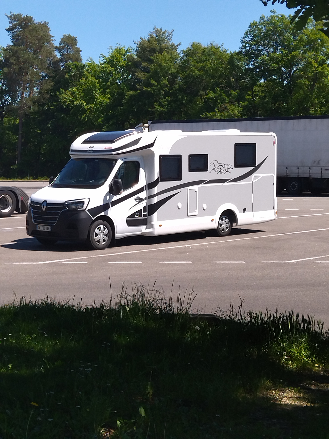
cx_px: 164
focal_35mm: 27
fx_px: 342
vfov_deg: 65.3
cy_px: 220
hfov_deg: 51.4
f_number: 1.79
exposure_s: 1/1855
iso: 98
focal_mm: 4.74
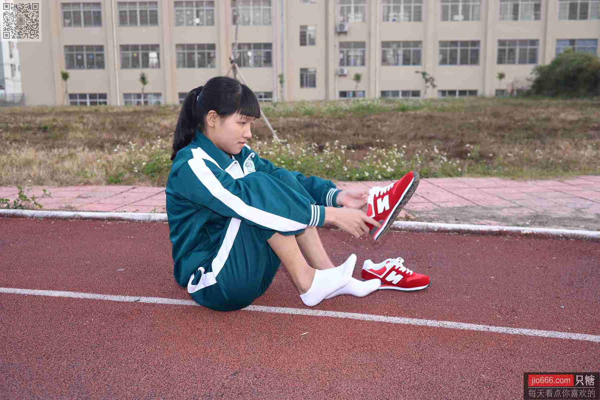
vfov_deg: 37.9
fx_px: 583
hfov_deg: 54.4
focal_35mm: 35
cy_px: 200
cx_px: 300
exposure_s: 1/60
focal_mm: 35
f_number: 5.6
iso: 320
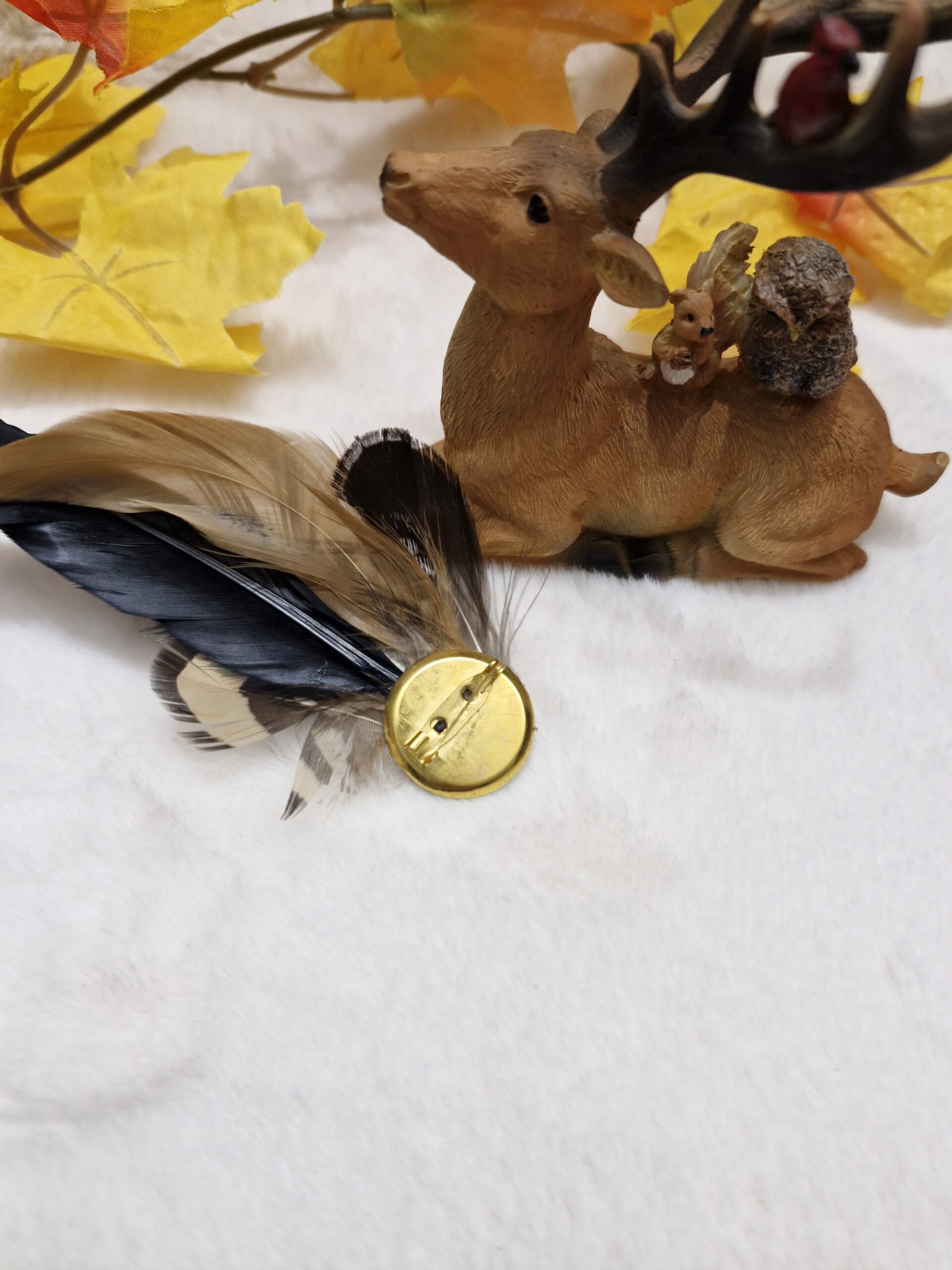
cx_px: 476
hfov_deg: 58.9
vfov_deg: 73.9
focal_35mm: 23
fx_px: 843
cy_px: 635
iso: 50
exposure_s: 1/100
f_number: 1.8
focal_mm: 5.54
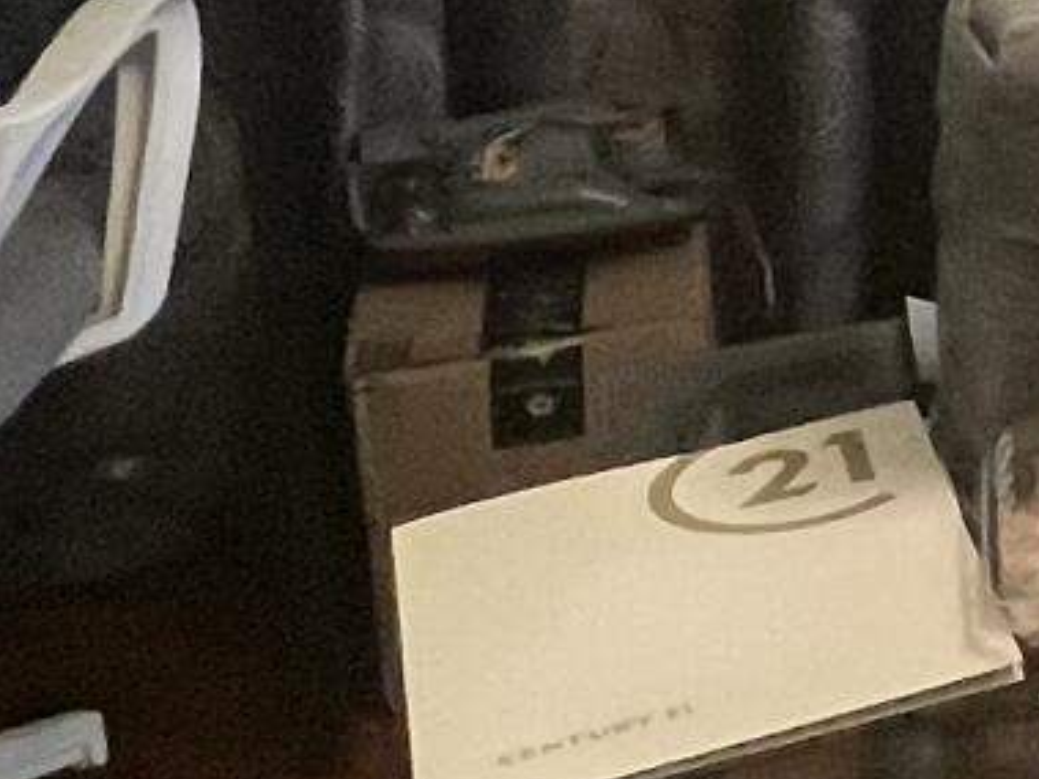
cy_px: -524
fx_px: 3091
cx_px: 2640
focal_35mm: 103
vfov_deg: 13.2
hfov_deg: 13.1
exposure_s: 1/120
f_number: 1.8
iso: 250
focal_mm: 1.57
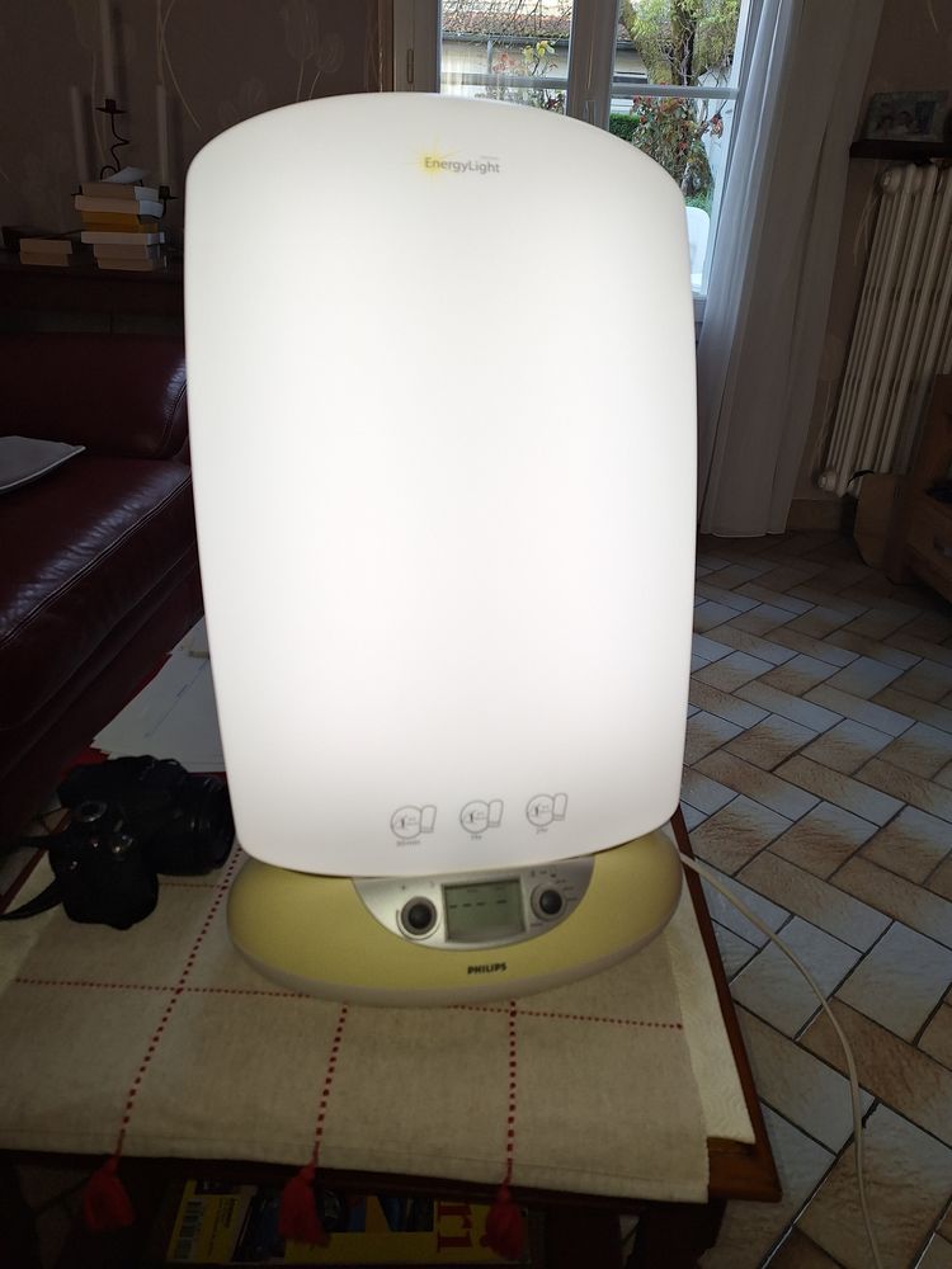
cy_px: 634
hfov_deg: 58.9
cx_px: 476
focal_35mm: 23
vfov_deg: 73.9
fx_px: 843
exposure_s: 1/118
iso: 40
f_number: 1.8
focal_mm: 5.54
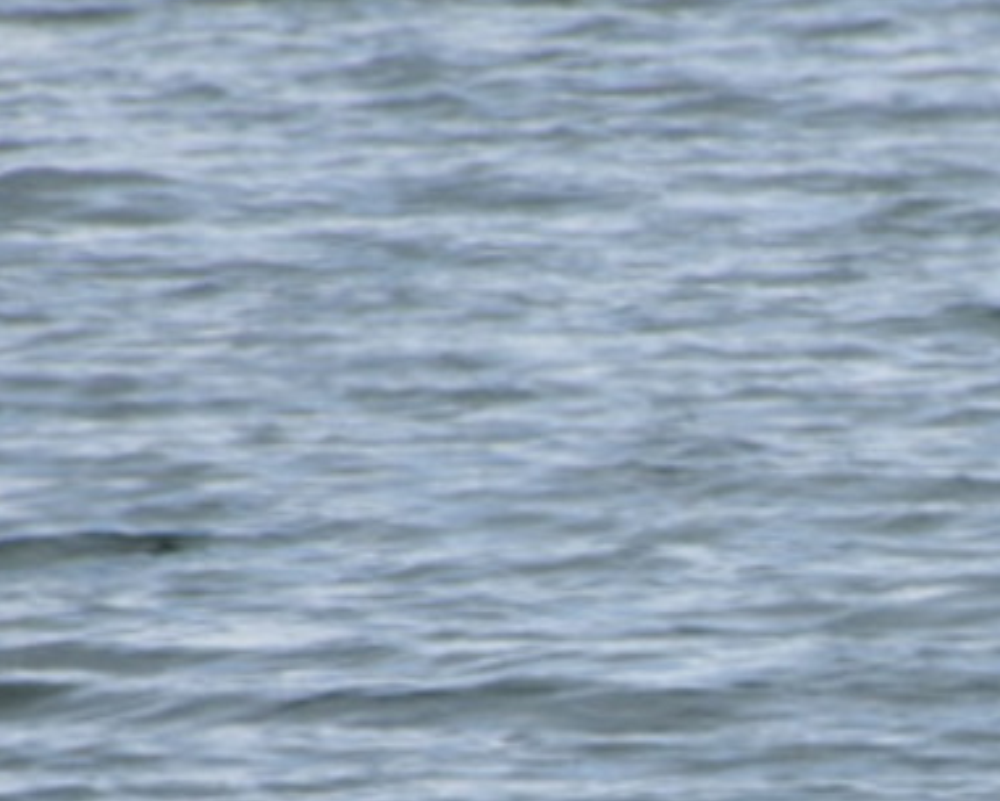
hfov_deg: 1.2
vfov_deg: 1.0
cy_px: 906
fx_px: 46567
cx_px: 1213
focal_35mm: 1573
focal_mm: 107
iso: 110
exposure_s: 1/250
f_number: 6.3
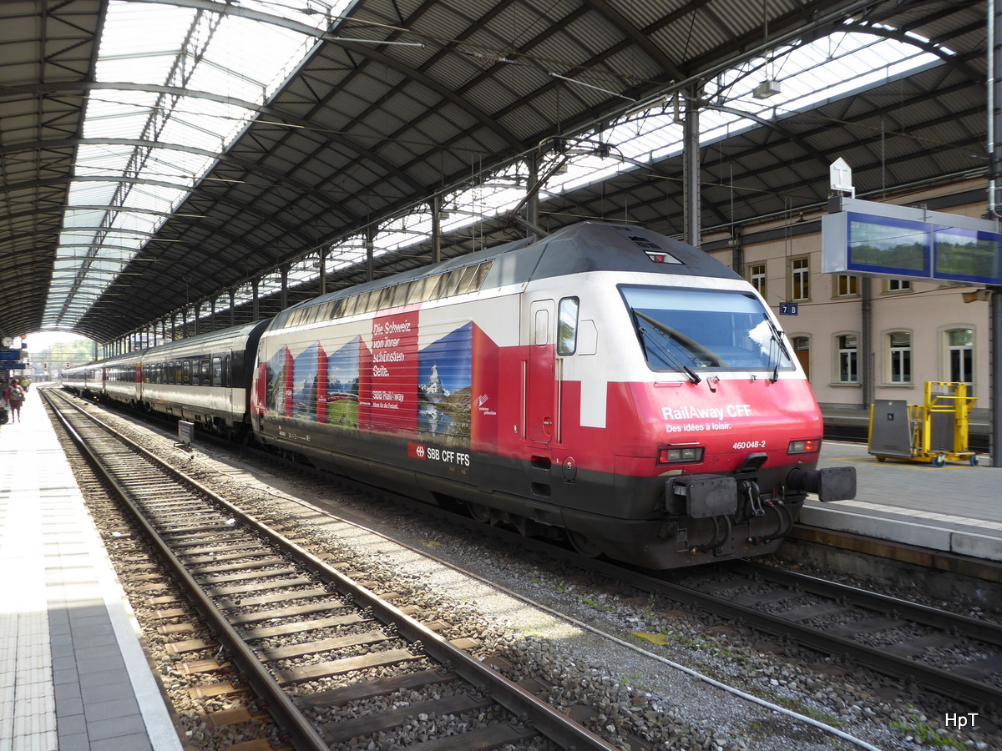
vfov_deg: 48.2
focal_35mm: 29
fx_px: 839
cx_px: 501
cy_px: 376
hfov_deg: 61.7
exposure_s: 1/100
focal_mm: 5
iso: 80
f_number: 3.5
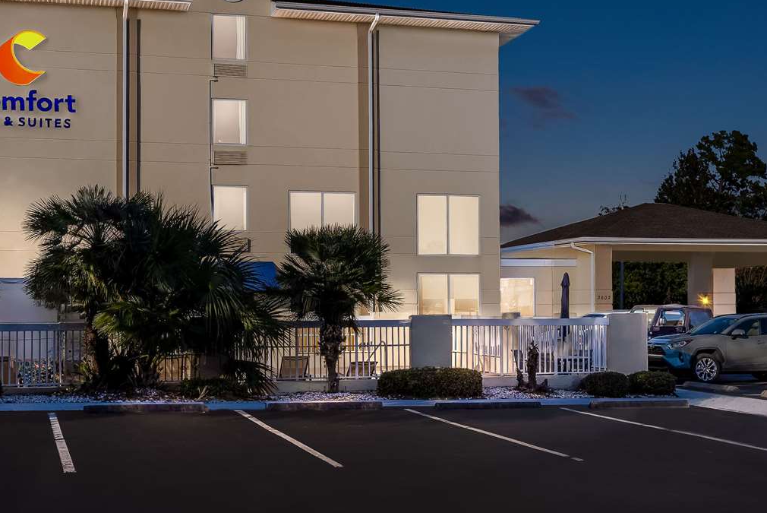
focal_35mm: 49
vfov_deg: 27.5
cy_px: 220
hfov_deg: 40.3
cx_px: 349
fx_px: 1045
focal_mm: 33
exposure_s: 1/1250
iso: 320
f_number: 8
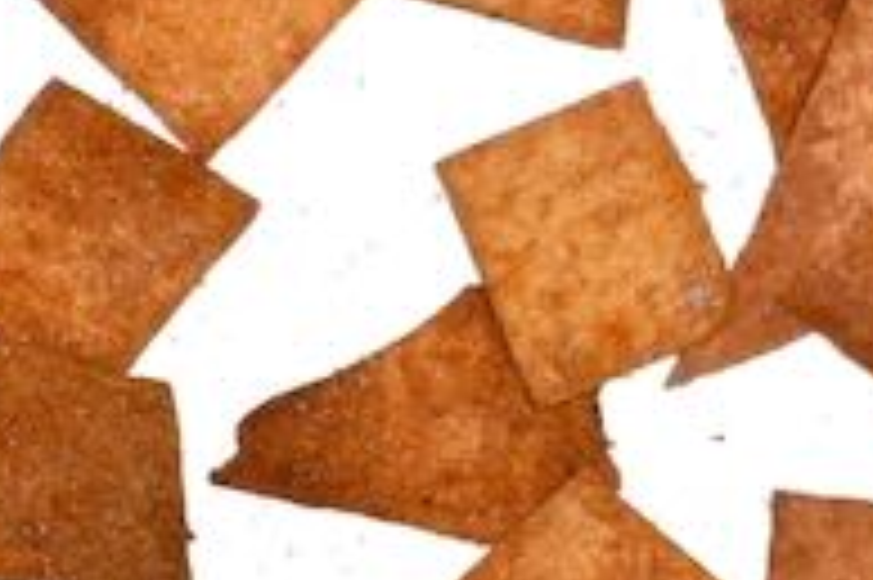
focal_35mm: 216
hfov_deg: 9.4
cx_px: -104
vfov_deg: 6.3
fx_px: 5233
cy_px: 591
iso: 200
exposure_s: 1/25
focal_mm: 35
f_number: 7.1
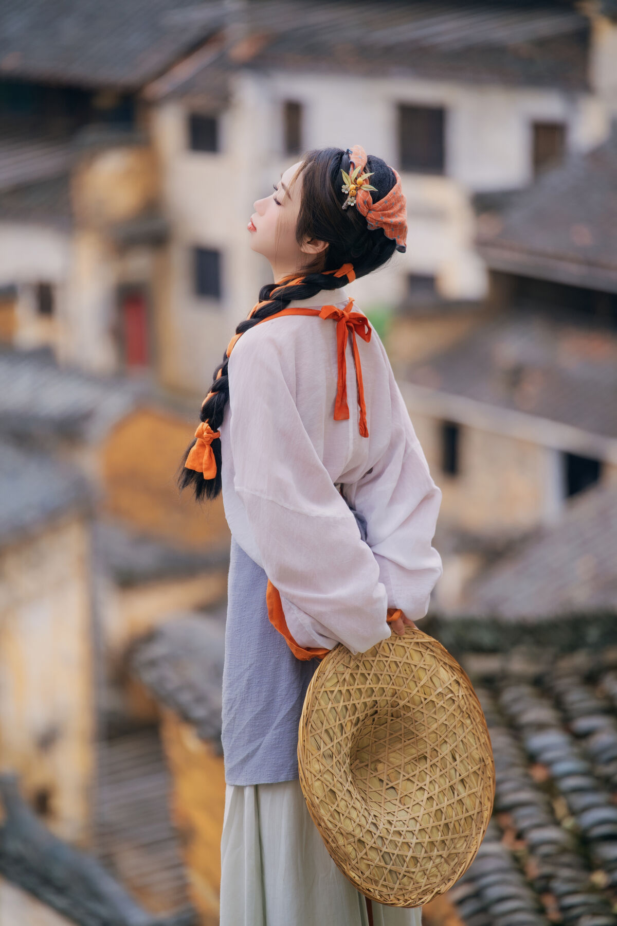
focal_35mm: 159
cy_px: 463
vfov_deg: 12.9
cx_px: 308
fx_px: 4087
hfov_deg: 8.6
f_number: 2.8
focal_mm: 159
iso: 160
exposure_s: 1/250
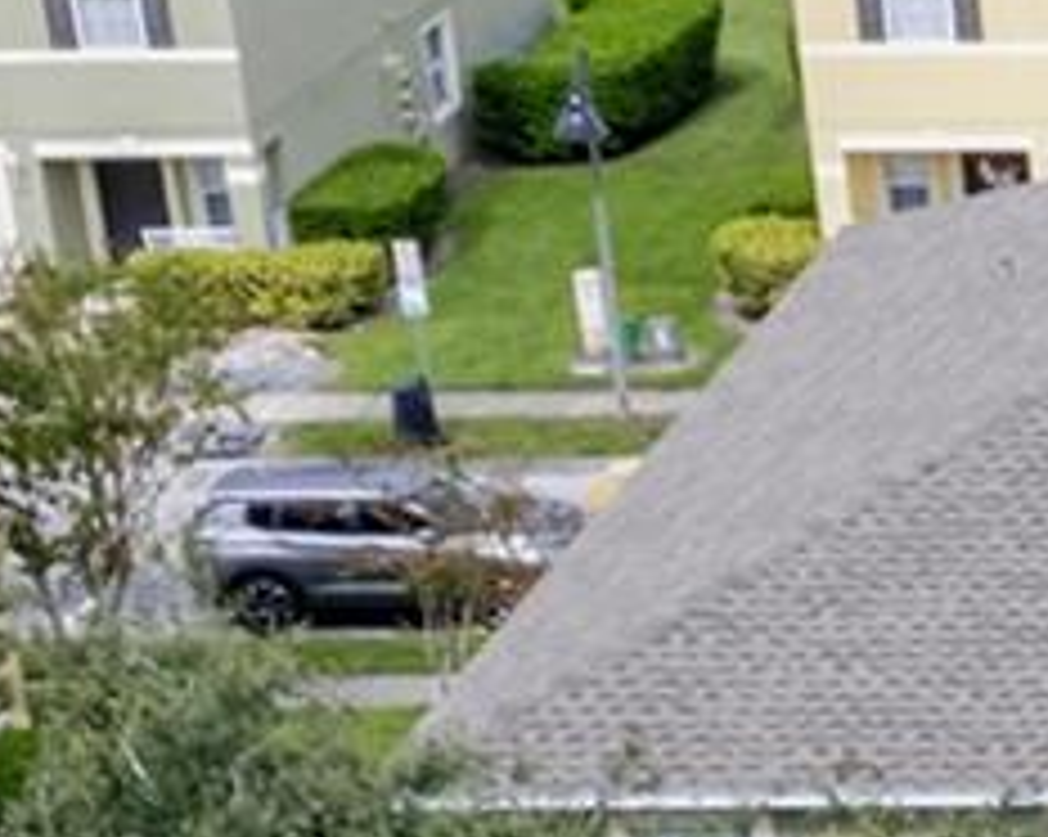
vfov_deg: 10.4
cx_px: 2172
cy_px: 1400
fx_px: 4401
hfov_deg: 11.9
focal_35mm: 142
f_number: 2.8
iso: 100
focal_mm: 8.38
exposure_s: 1/15
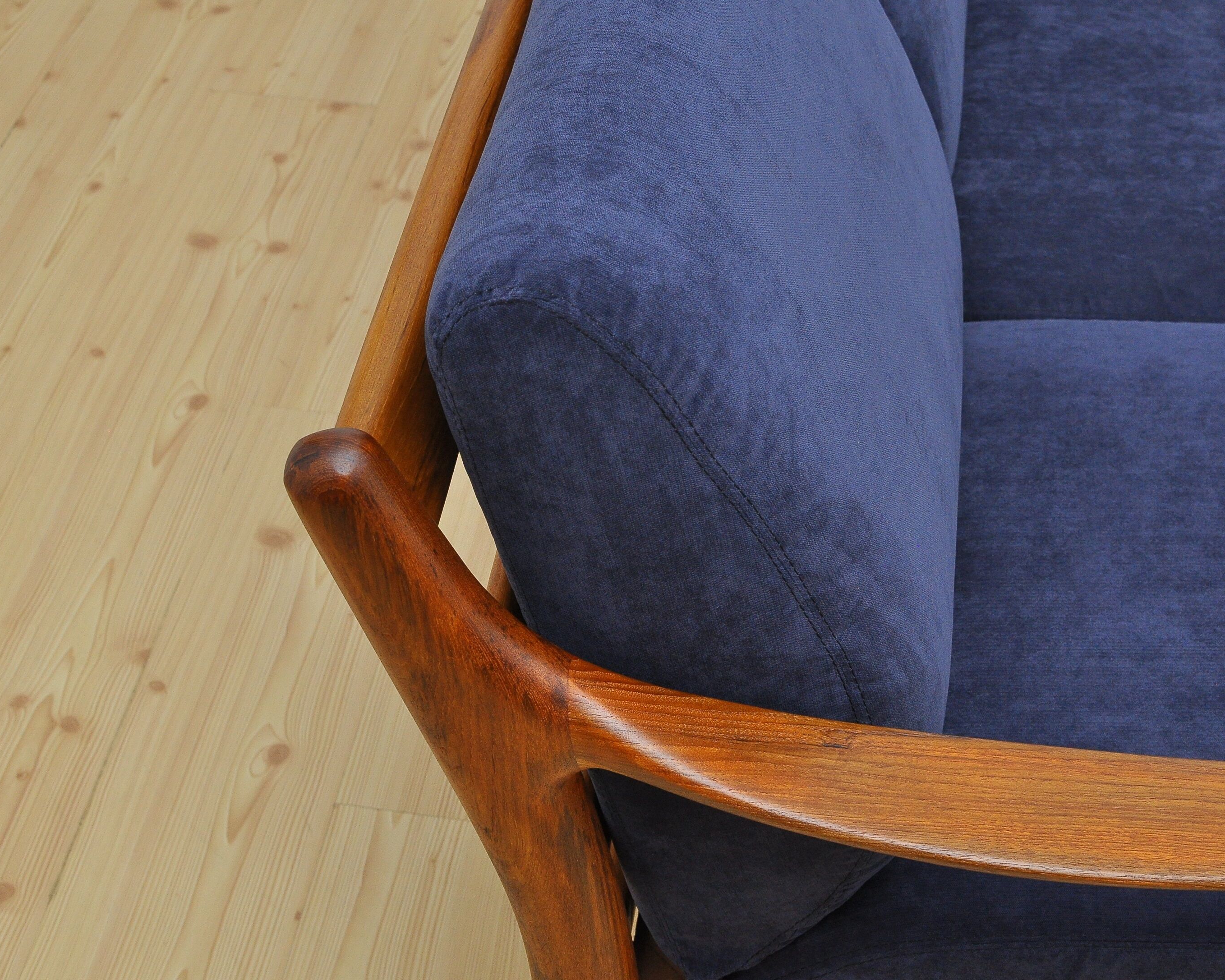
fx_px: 2160
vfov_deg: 25.6
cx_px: 725
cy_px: 491
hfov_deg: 31.6
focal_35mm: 60
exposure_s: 1/200
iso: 800
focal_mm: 35
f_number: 7.1
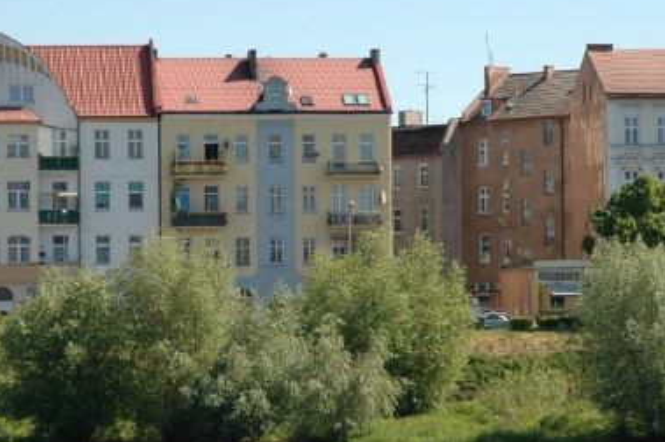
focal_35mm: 194
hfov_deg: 10.6
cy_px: 228
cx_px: 354
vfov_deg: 7.1
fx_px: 3580
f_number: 8
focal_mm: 70
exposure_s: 1/250
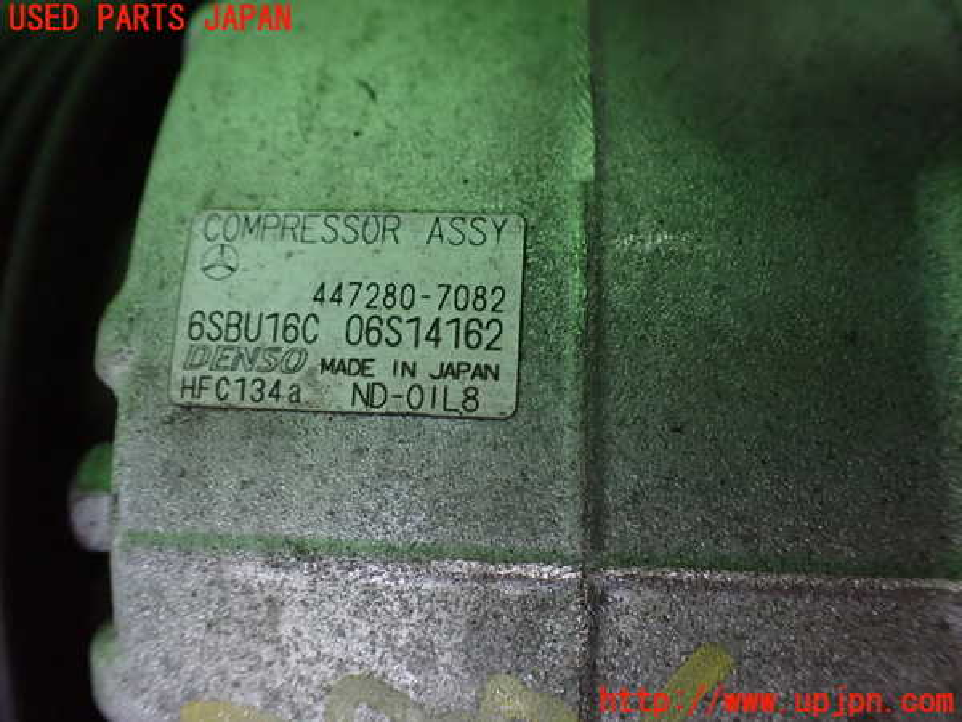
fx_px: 834
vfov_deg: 46.8
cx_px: 481
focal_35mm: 30
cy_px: 361
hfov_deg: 60.0
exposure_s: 1/80
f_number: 2.3
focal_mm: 5.4
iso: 800
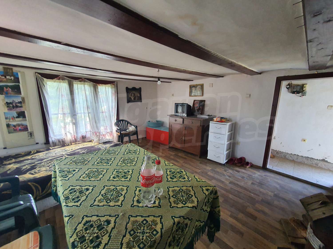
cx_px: 166
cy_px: 124
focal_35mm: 13
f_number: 2.2
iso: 160
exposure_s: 1/50
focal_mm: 1.8
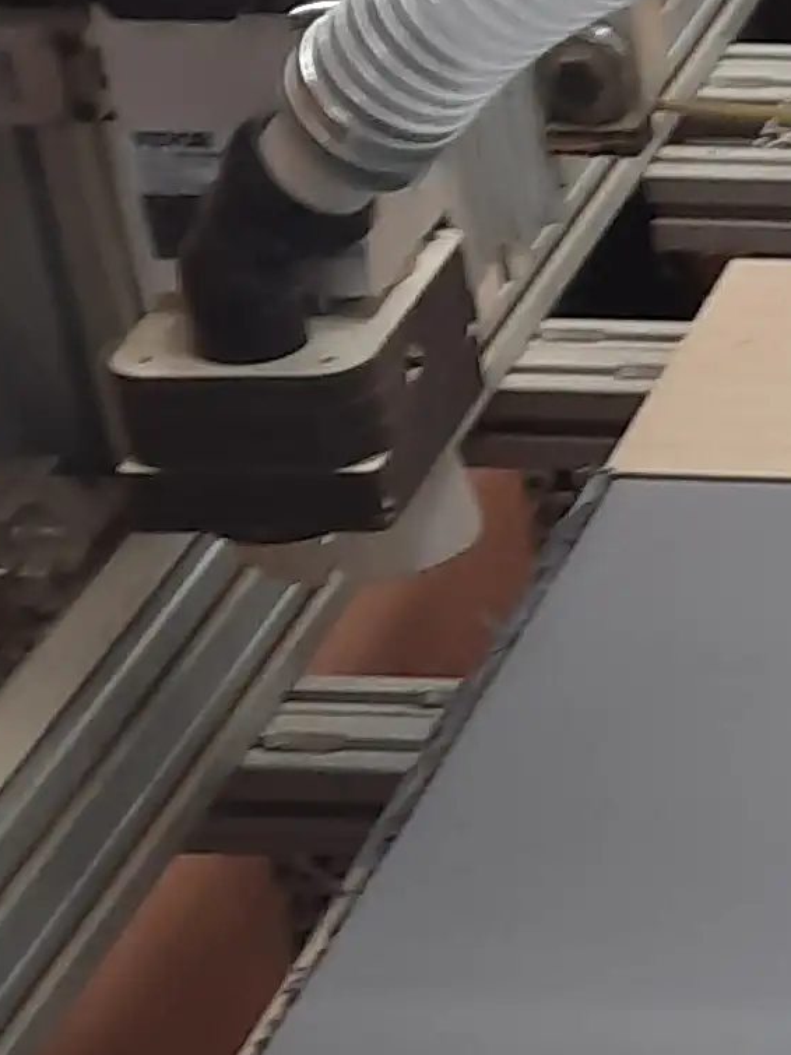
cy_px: 1390
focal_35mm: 147
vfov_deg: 13.0
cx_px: 1779
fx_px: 4480
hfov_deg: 9.2
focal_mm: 5.23
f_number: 1.8
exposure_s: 1/50
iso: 125
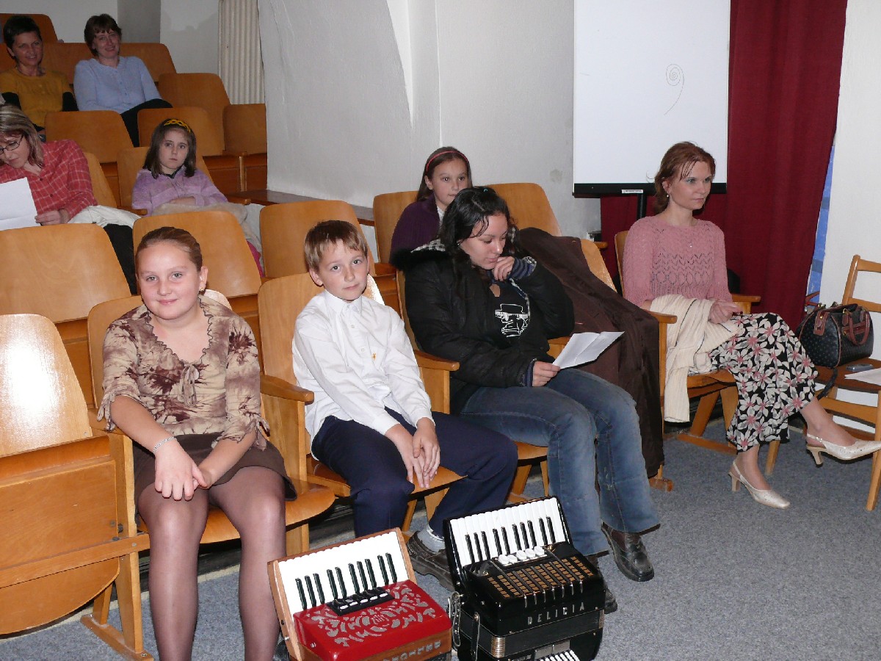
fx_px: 1196
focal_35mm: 47
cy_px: 330
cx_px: 440
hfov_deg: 40.4
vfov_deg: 30.9
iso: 200
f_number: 2.8
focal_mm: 8.9
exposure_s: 1/100
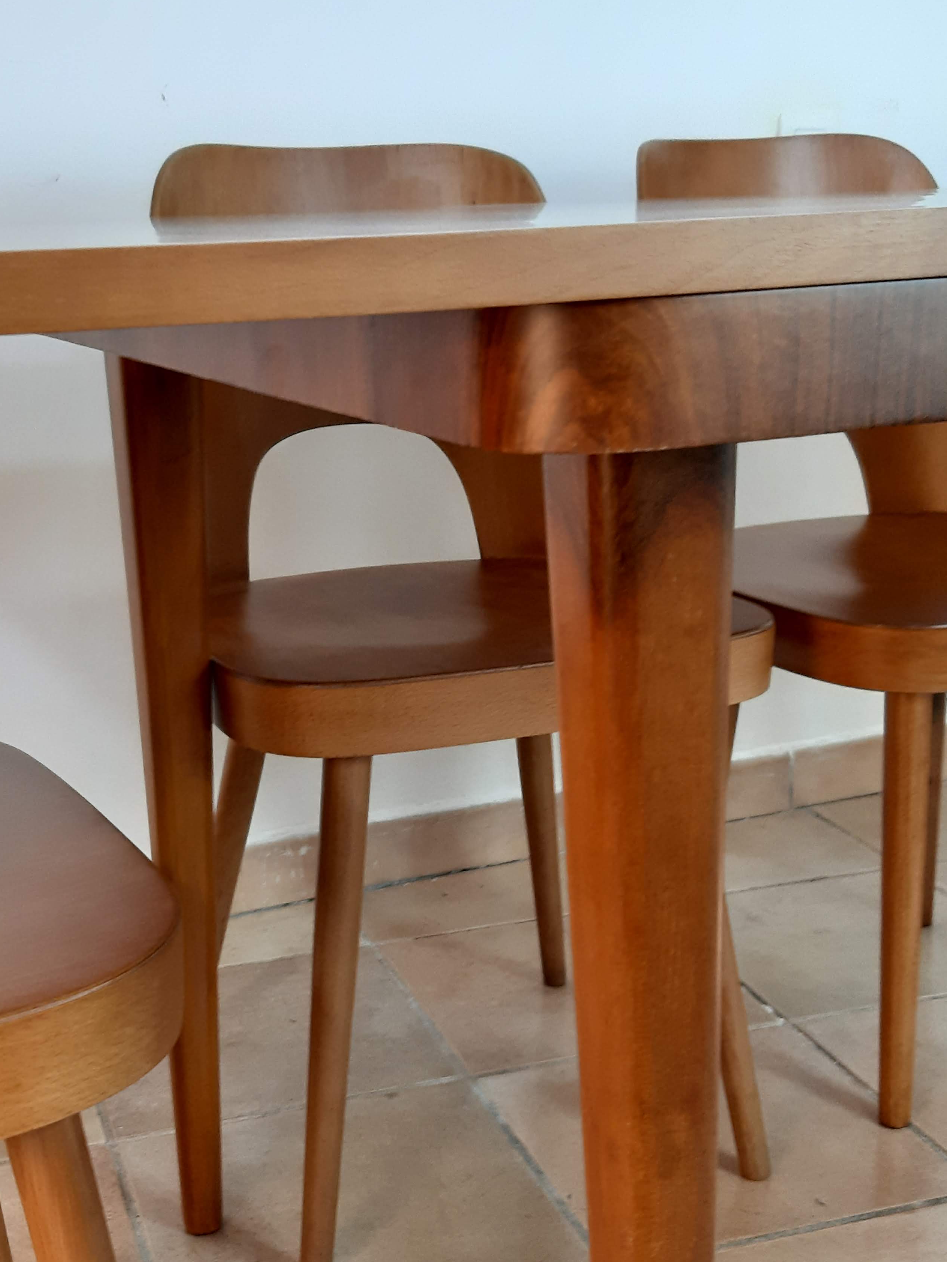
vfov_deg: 50.1
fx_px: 1349
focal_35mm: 37
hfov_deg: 38.6
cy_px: 638
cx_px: 424
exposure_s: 1/50
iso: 160
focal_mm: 3.93
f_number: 1.7
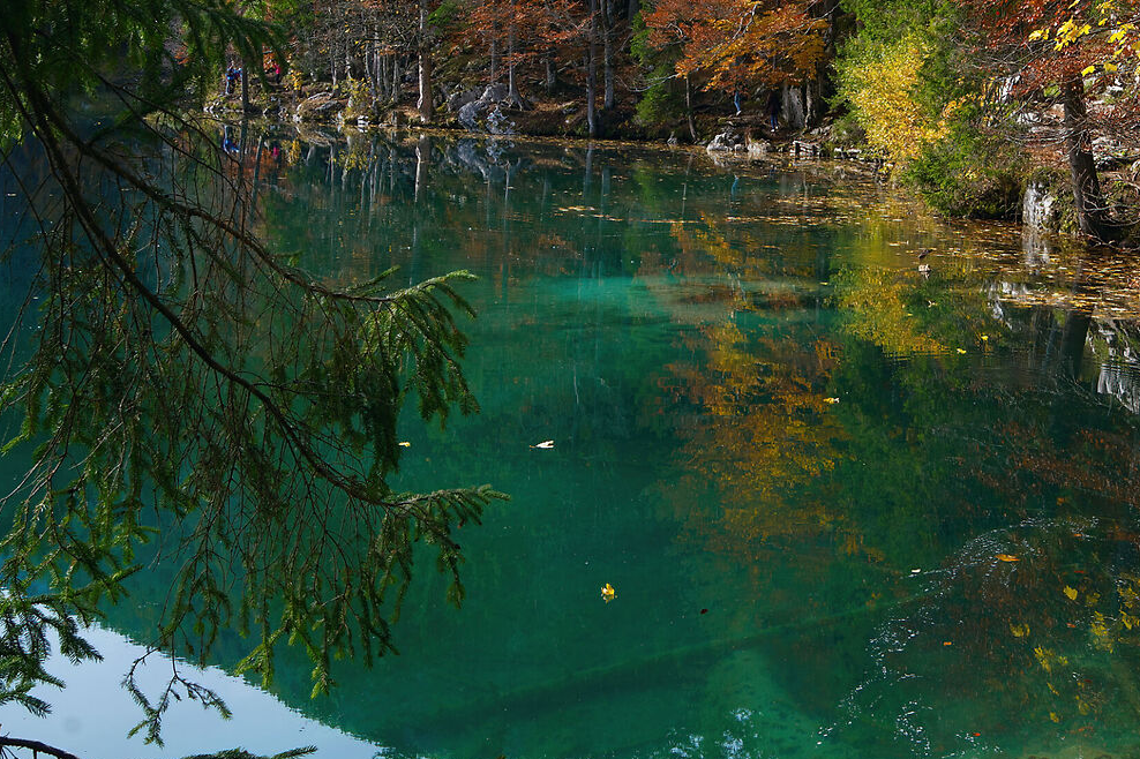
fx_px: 1653
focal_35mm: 52
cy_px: 119
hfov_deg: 37.8
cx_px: 714
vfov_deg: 25.3
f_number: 11
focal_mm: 21.5
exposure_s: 1/60
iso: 100
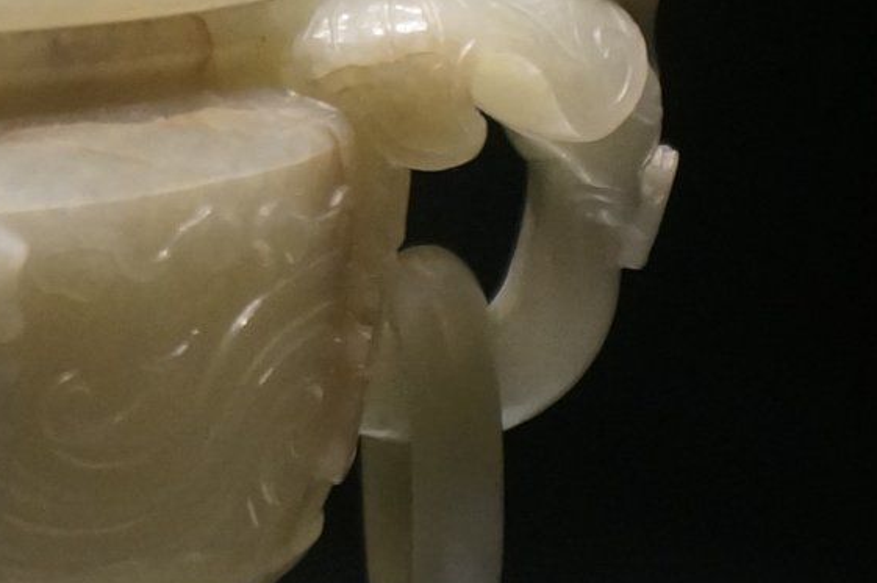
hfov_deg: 7.2
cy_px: 147
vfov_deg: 4.9
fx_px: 6815
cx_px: -485
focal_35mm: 280
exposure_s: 1/50
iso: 800
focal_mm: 34
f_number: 5
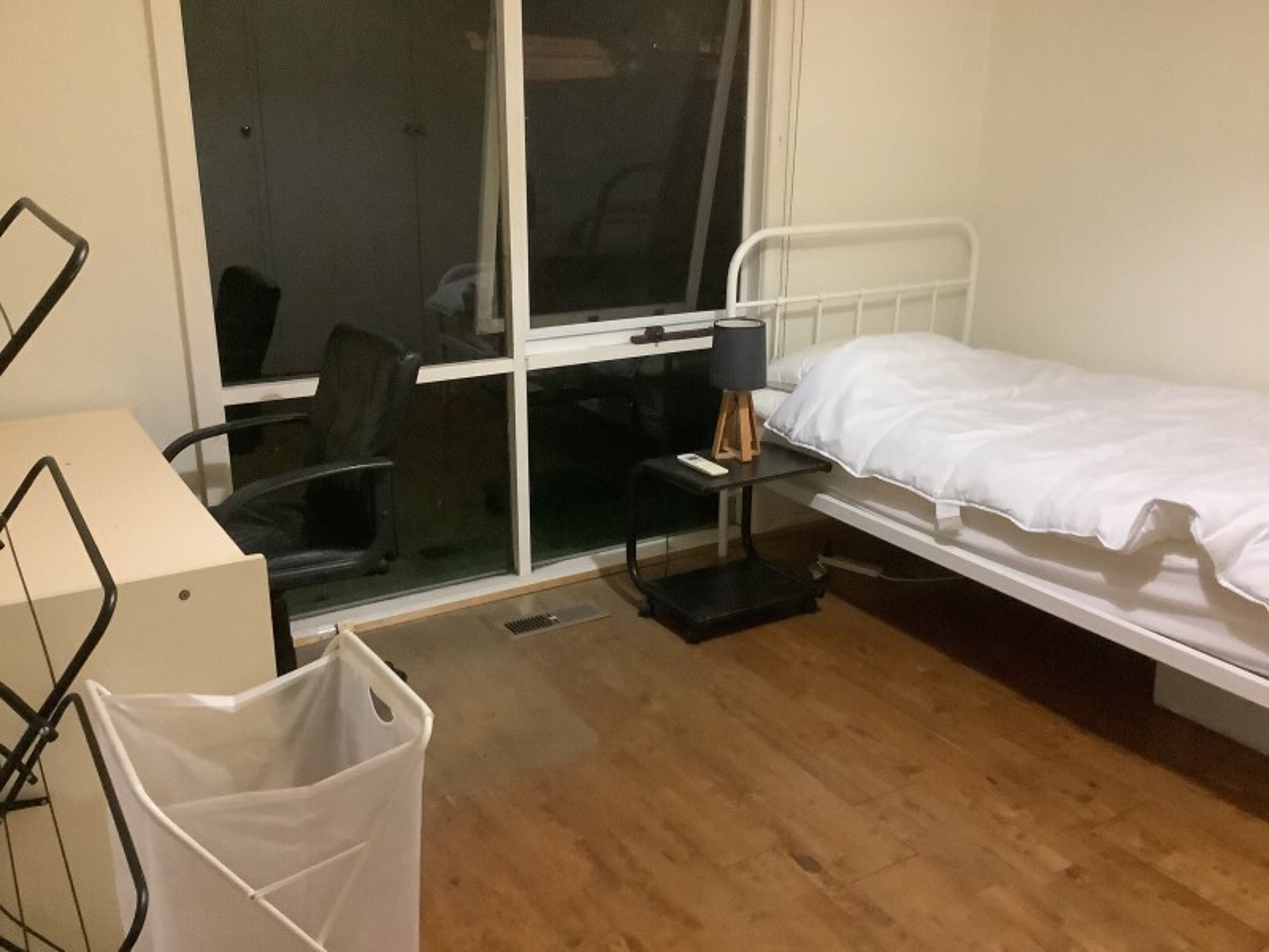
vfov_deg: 45.4
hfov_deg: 58.4
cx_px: 634
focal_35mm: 31
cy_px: 476
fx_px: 1136
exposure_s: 1/24
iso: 800
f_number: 2.4
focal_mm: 3.3
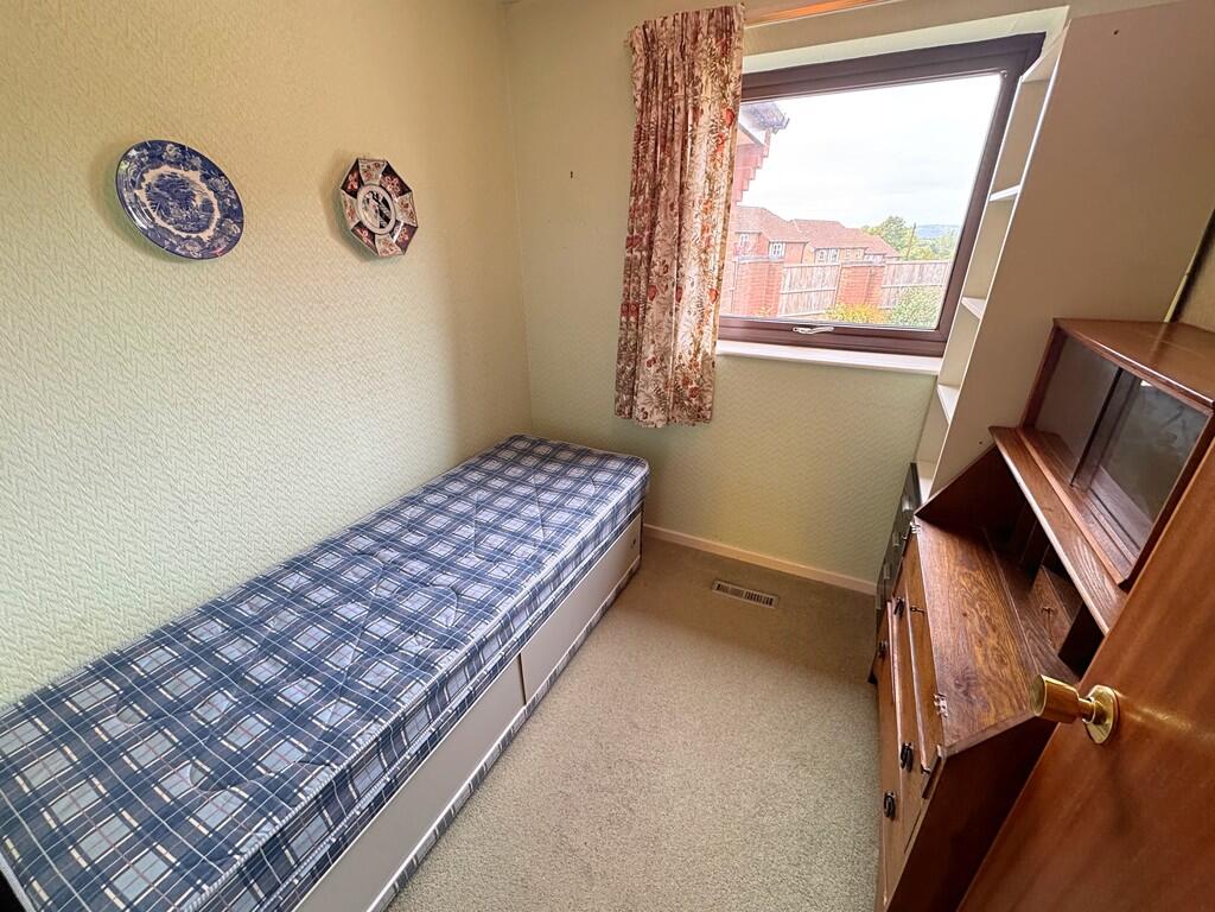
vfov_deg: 85.7
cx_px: 608
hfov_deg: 102.1
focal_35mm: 14
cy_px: 456
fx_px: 491
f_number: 2.2
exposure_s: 1/100
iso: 320
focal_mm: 2.22
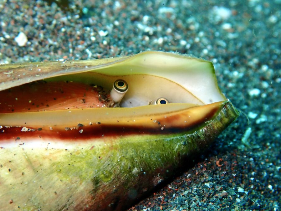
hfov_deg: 17.3
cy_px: 115
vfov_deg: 13.0
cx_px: 152
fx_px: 926
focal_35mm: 114
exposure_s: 1/200
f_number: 6.3
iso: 200
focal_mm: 18
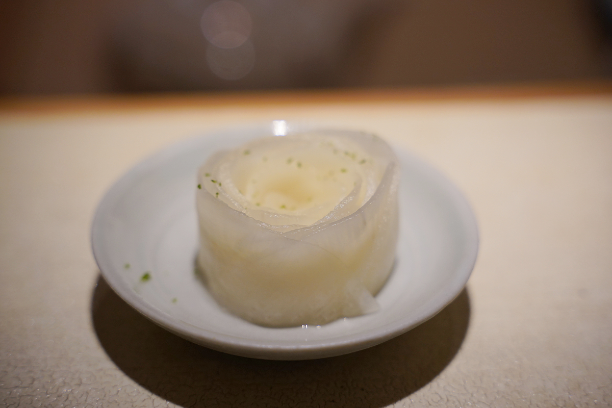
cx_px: 306
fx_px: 1275
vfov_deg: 18.2
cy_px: 204
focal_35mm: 75
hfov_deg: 27.0
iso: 800
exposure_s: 1/80
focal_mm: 75
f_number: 4
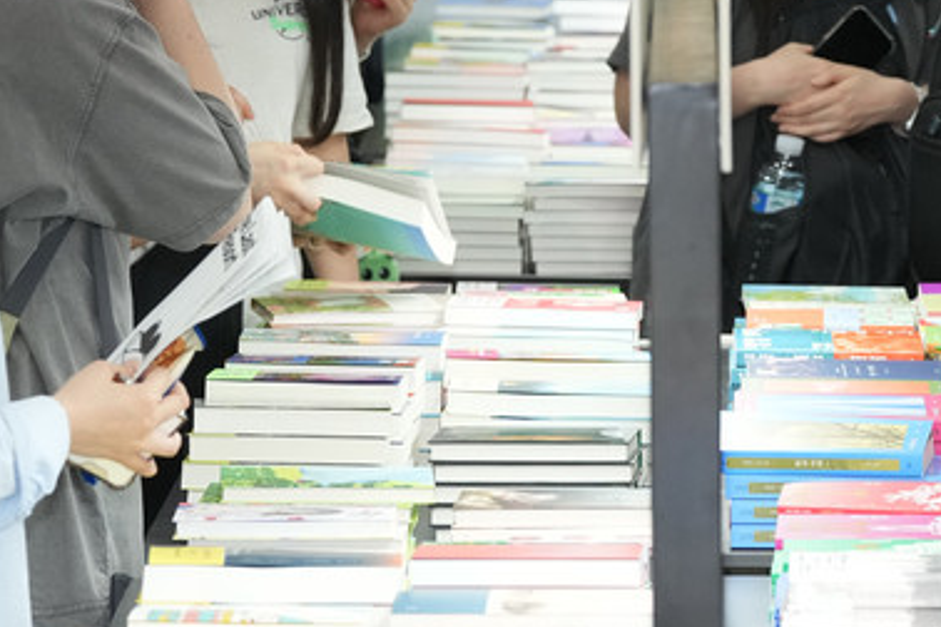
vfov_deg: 5.1
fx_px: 6979
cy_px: 221
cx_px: 692
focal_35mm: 267
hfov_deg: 7.7
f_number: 5.6
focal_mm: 105
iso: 3200
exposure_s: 1/200
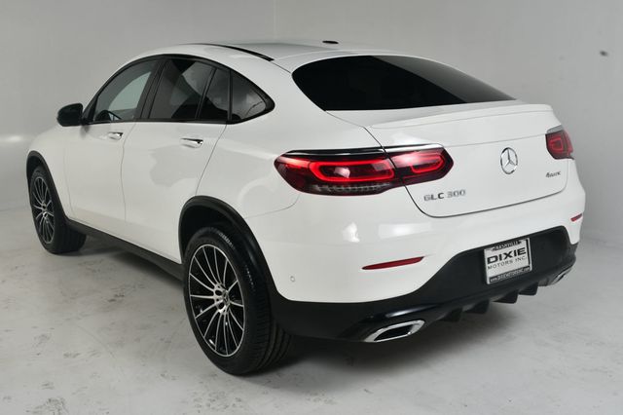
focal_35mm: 39
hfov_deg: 49.6
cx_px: 312
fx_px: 675
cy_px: 208
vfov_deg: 34.2
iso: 100
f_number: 14
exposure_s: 1/160
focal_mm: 26
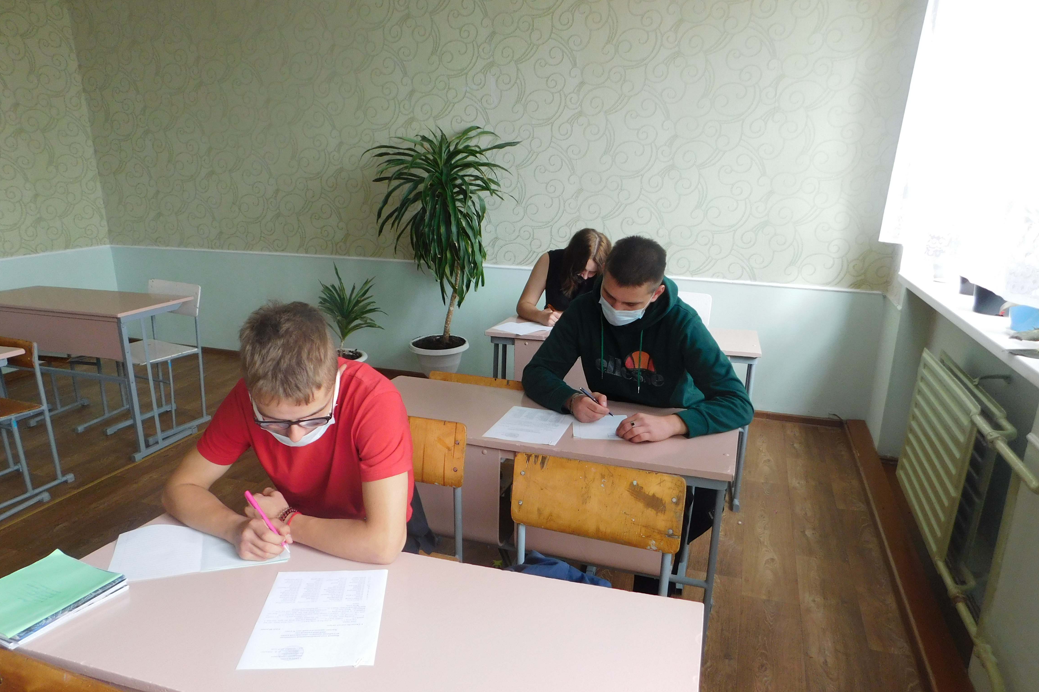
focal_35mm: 24
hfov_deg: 73.7
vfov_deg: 53.0
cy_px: 382
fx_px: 693
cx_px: 520
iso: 200
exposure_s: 1/30
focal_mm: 4
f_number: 3
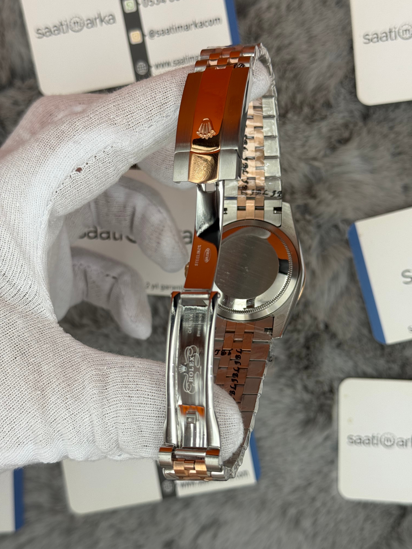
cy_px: 274
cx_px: 206
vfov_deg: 39.7
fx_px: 762
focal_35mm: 48
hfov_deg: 30.3
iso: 64
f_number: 1.78
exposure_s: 1/895
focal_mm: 6.76
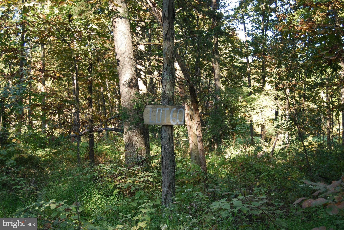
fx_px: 545
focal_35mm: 57
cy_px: 115
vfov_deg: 23.8
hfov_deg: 35.0
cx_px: 172
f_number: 5
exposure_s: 1/60
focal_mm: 38
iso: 200
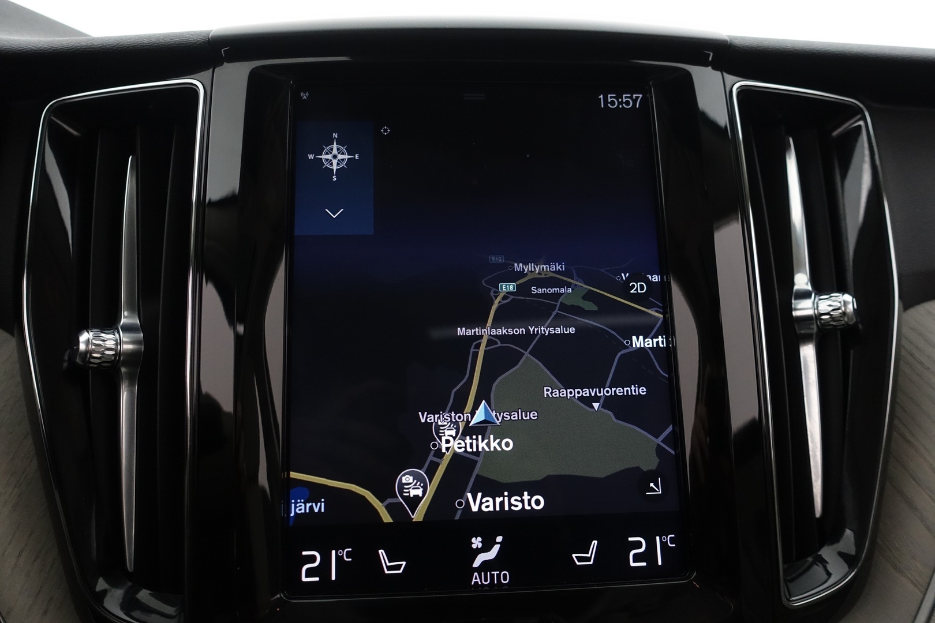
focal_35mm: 24
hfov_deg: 73.7
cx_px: 468
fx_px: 623
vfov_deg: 53.1
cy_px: 312
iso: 1000
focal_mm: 8.8
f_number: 2.5
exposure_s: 1/60
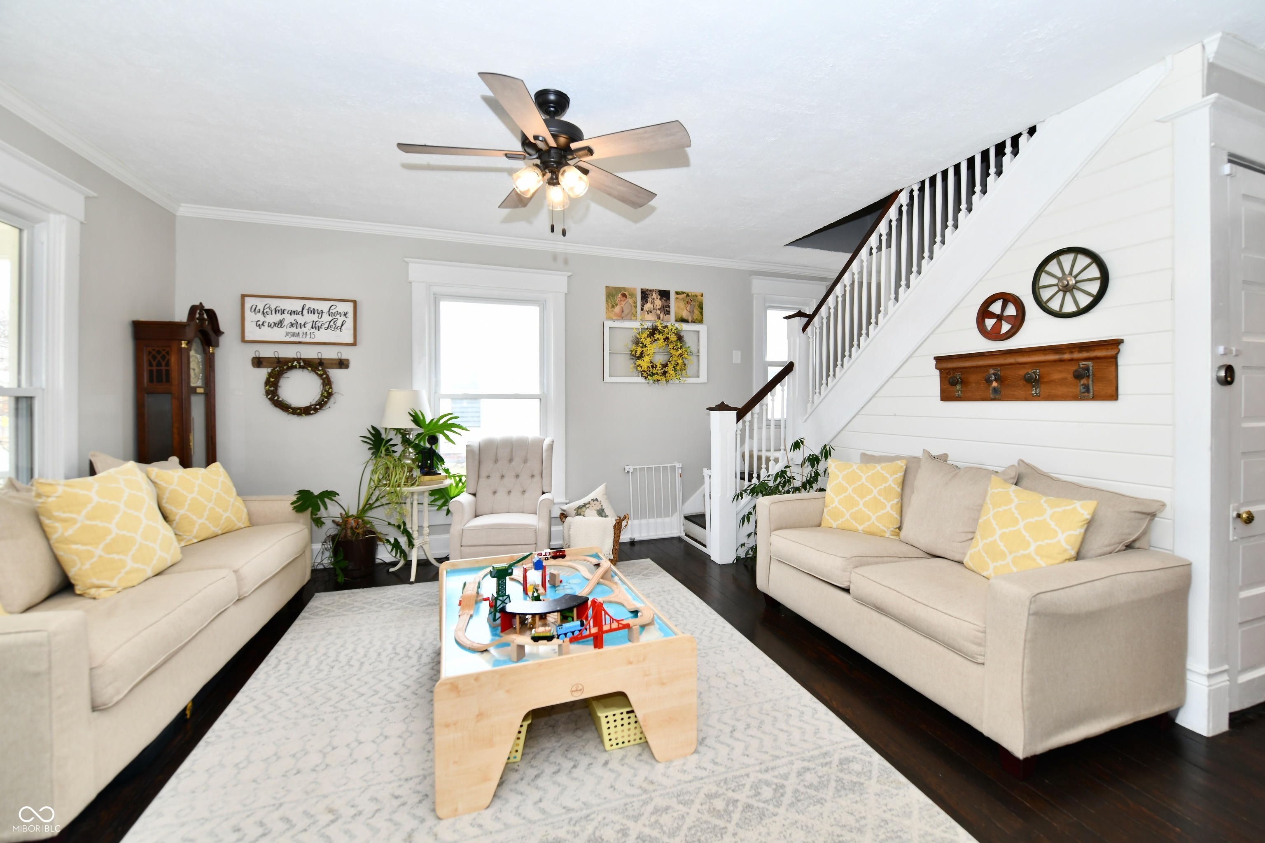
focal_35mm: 14
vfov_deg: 81.2
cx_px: 632
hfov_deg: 104.3
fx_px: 492
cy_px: 422
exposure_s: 1/60
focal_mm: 14
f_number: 5.6
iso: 400
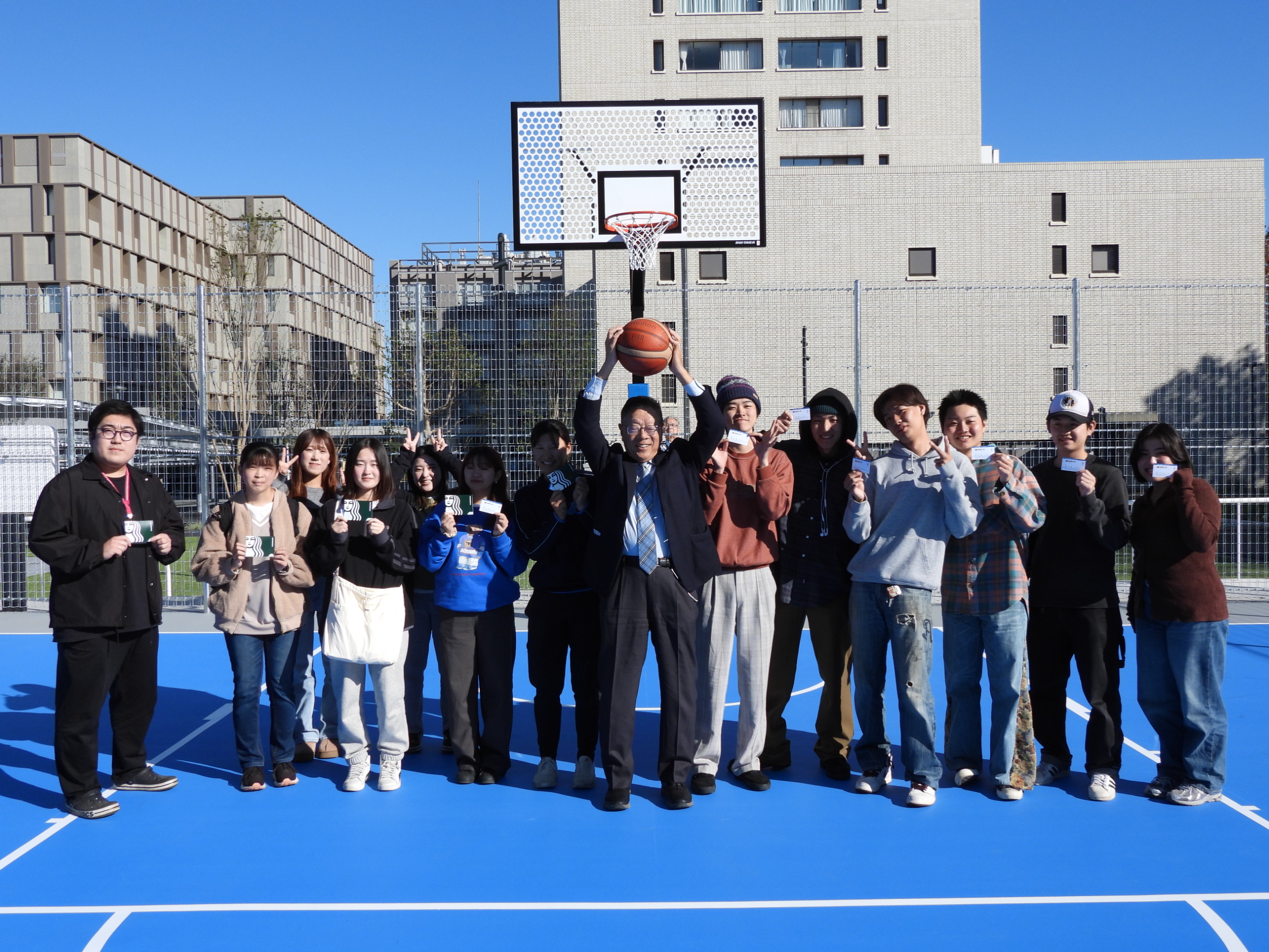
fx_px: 1210
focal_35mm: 33
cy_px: 476
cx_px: 634
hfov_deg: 55.4
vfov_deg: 42.9
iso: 100
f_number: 3.5
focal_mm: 5.9
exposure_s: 1/1600
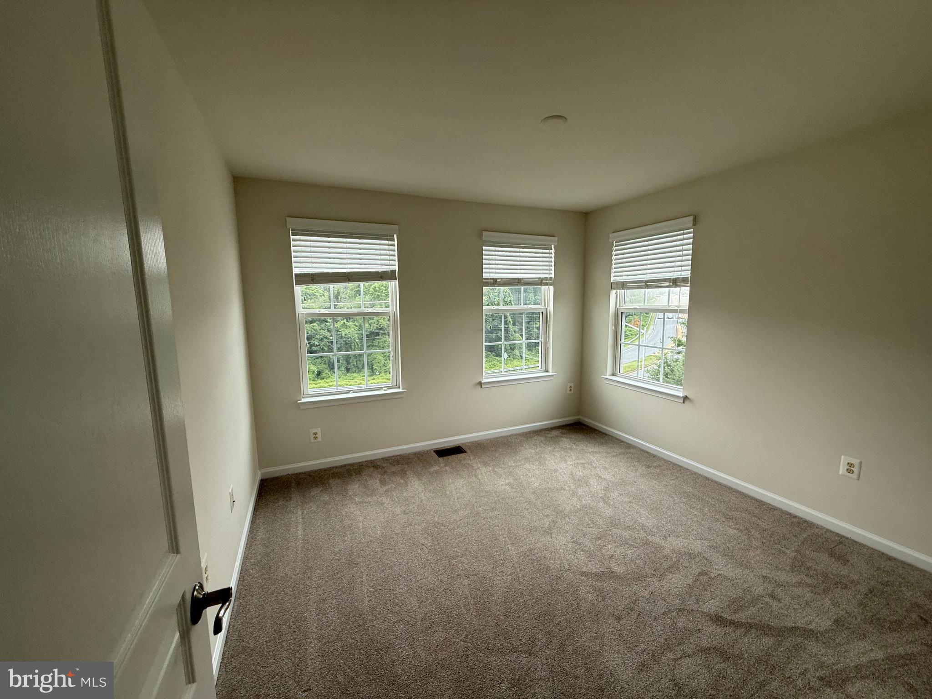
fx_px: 377
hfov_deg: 102.1
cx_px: 466
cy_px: 350
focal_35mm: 14
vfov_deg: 85.7
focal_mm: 2.22
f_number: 2.2
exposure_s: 1/99
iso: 64
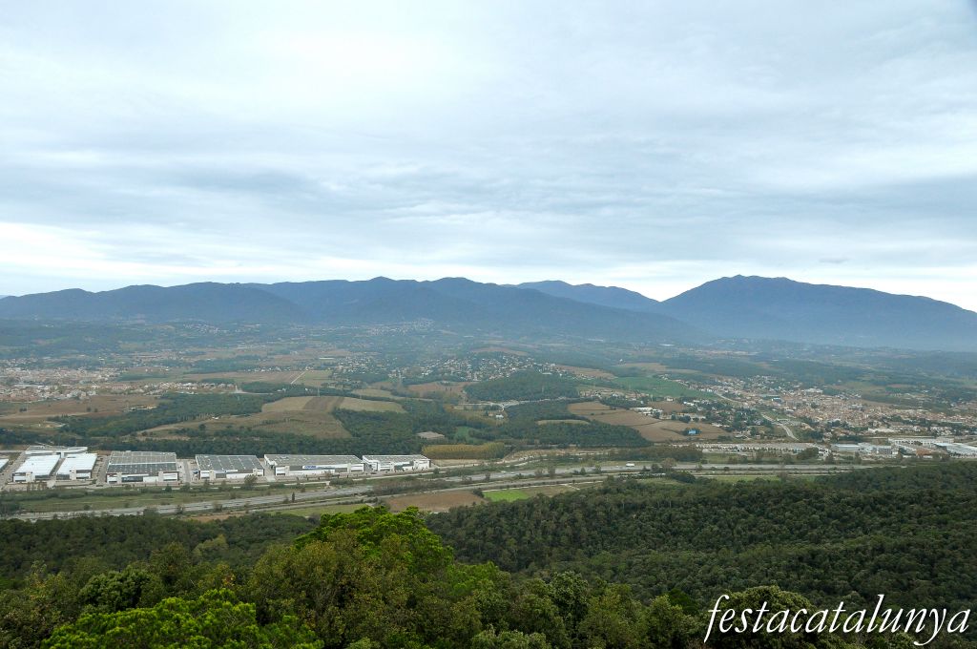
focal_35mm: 27
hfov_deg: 67.4
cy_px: 324
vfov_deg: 47.8
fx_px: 732
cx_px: 488
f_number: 9
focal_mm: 18
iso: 1600
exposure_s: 1/320
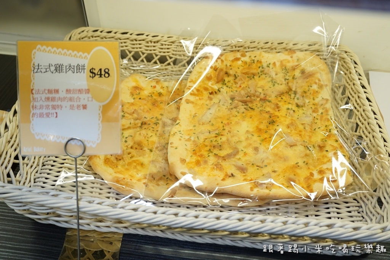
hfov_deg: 55.1
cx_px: 195
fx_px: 374
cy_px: 130
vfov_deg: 38.4
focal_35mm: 34
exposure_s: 1/160
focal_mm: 23
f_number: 4
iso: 500
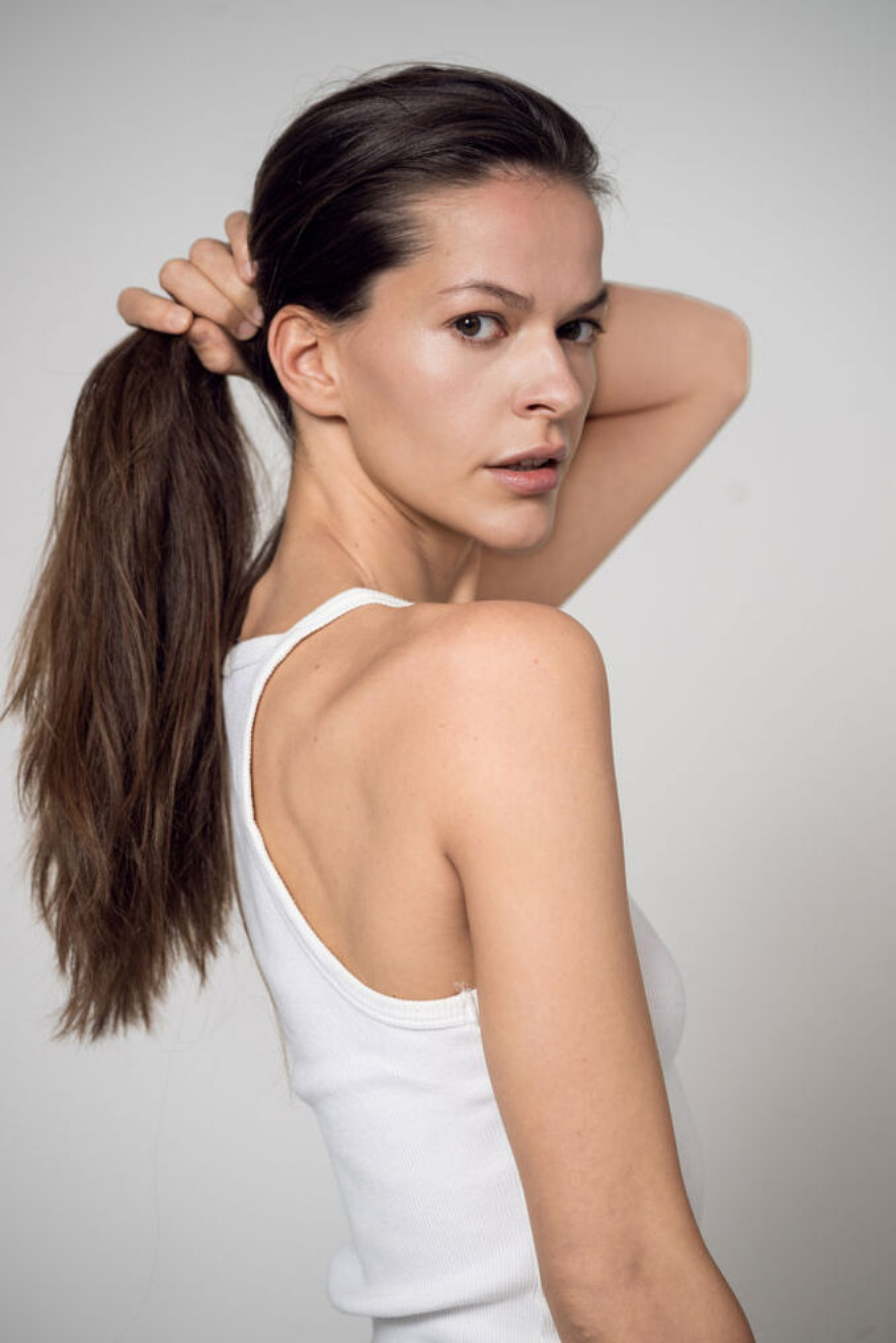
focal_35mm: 102
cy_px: 672
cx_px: 448
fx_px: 3805
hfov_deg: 13.4
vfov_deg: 20.0
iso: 100
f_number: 4
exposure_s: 1/160
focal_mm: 102
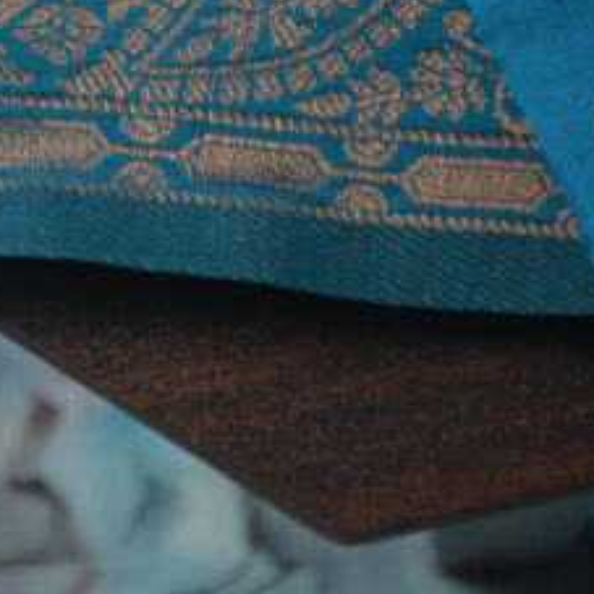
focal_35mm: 354
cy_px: -364
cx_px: -29
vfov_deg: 4.9
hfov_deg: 4.9
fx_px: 6873
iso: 2000
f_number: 5
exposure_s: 1/160
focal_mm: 70
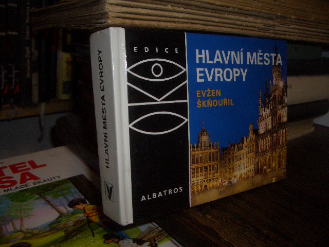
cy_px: 124
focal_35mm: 35
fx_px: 333
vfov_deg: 40.7
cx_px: 164
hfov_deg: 52.6
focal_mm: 5.8
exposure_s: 1/60
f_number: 2.6
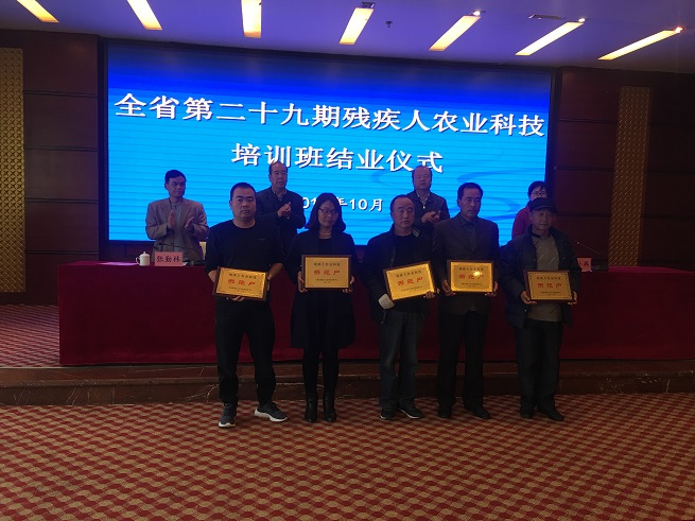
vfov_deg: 48.2
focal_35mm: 29
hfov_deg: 61.7
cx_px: 348
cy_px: 260
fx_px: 582
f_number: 2.2
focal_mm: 4.15
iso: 40
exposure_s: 1/17
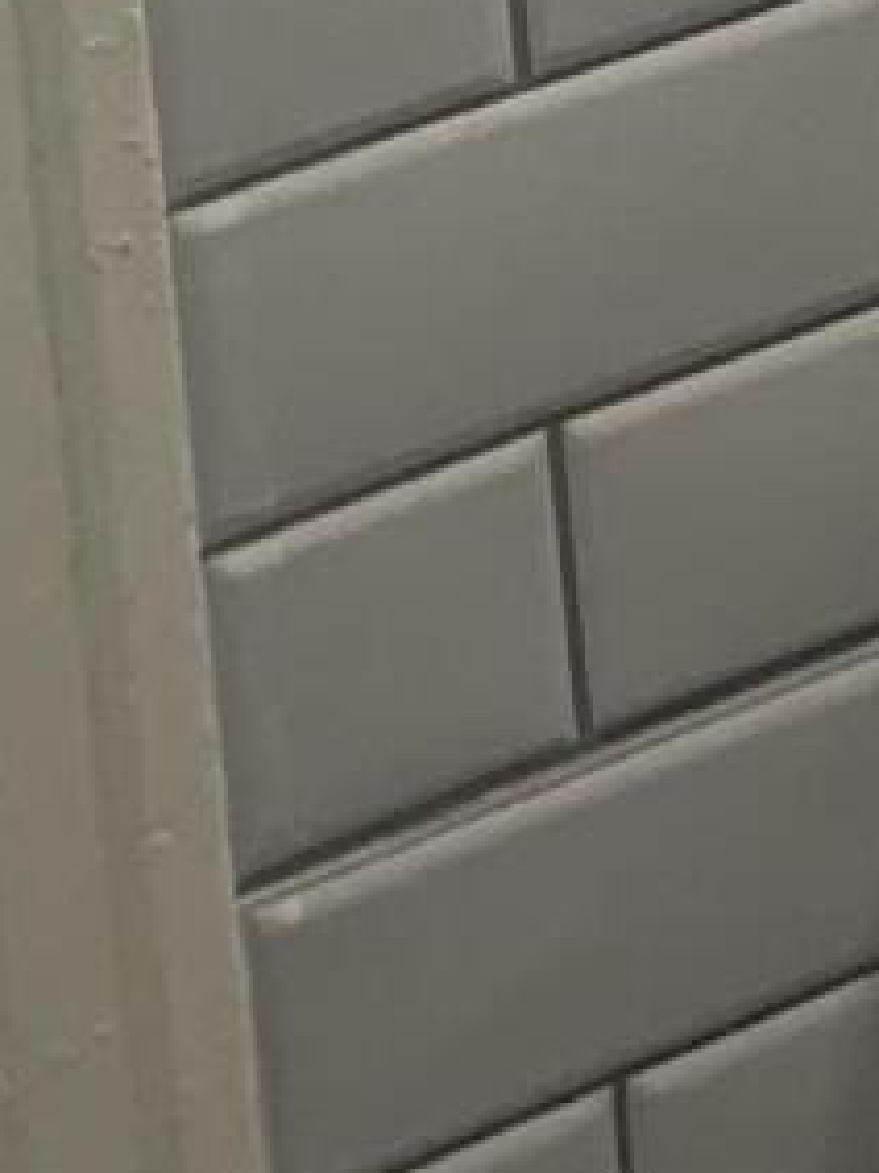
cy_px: -2213
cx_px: 2475
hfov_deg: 7.3
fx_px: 6234
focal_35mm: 184
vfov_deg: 9.0
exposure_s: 1/60
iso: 80
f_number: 1.8
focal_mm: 4.25
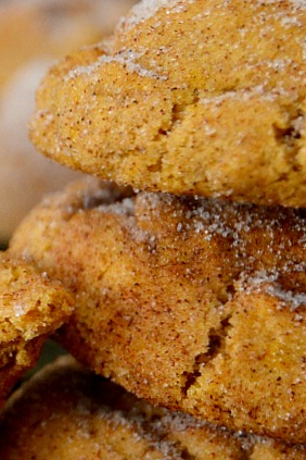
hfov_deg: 7.3
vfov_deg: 11.0
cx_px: 4
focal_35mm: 186
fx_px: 2373
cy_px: 327
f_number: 6.3
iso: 1600
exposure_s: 1/100
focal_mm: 55
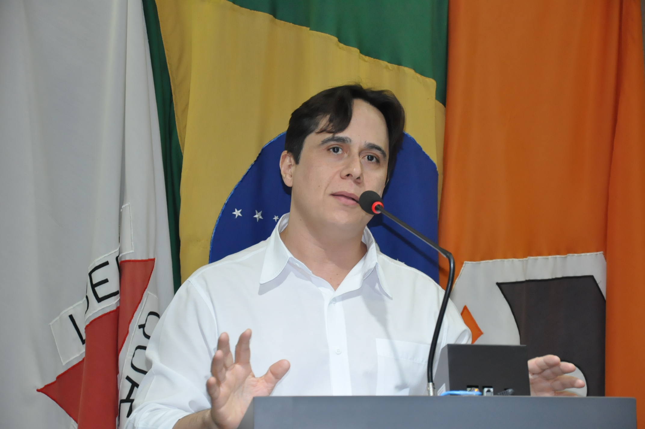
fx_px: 2013
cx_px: 322
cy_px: 214
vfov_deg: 12.1
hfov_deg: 18.2
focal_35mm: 112
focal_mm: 75
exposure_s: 1/160
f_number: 5.3
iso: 2000
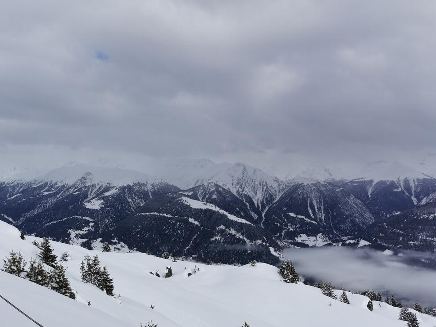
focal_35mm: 33
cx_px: 221
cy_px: 170
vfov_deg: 42.9
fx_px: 416
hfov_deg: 55.4
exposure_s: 1/7353
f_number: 1.6
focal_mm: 5.56
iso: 50
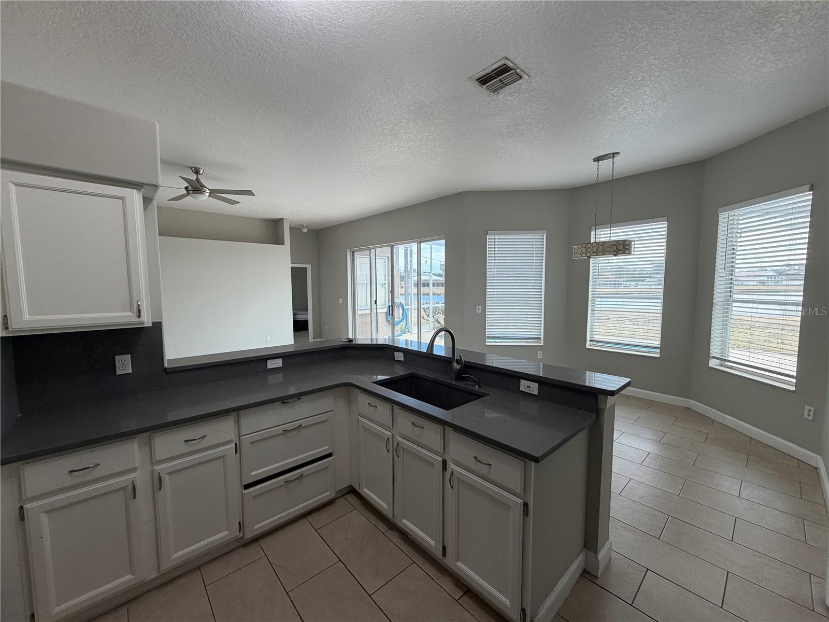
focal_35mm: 14
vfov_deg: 85.7
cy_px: 311
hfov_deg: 102.1
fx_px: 335
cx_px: 414
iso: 125
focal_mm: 2.22
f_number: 2.2
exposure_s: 1/120
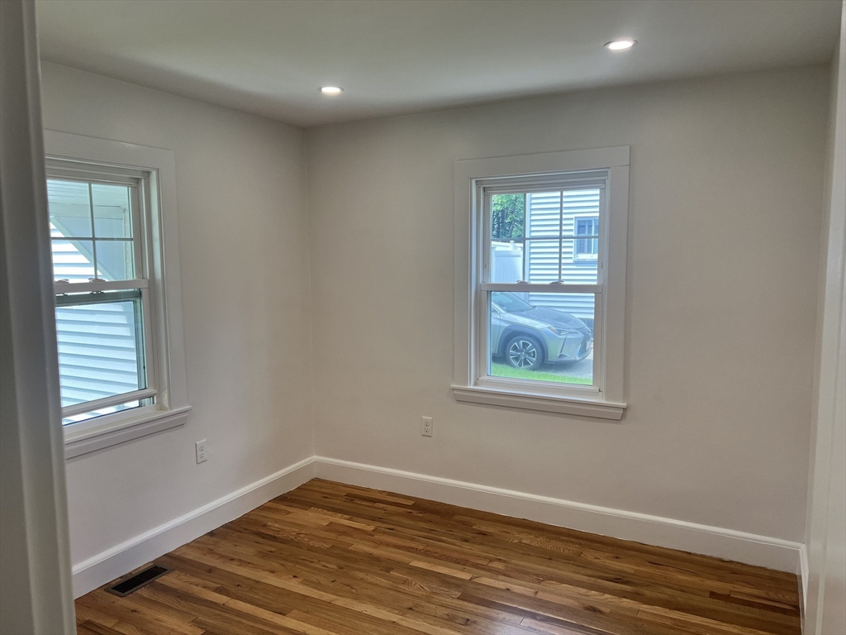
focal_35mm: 26
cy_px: 318
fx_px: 635
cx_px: 423
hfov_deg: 67.3
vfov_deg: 53.1
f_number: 1.5
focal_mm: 5.7
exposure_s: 1/199
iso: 50
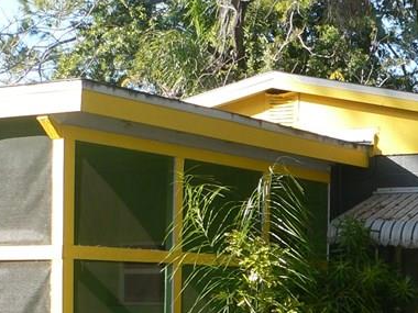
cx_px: 538
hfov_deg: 18.8
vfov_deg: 15.0
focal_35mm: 97
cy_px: 298
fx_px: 1171
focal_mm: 6
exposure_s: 1/125
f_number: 4
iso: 80
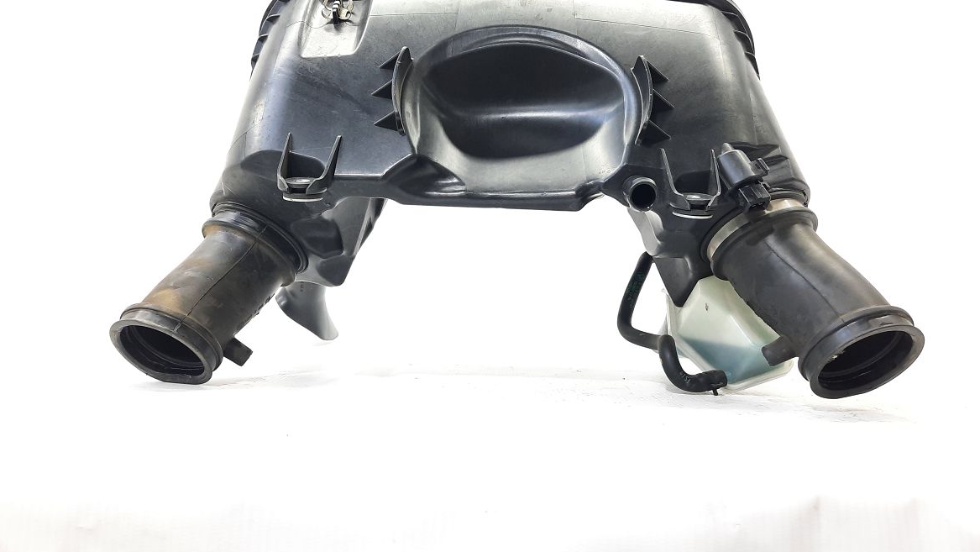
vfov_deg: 41.4
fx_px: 728
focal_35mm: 28
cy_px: 230
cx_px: 488
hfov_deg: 67.9
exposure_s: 1/50
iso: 160
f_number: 2
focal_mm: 4.6
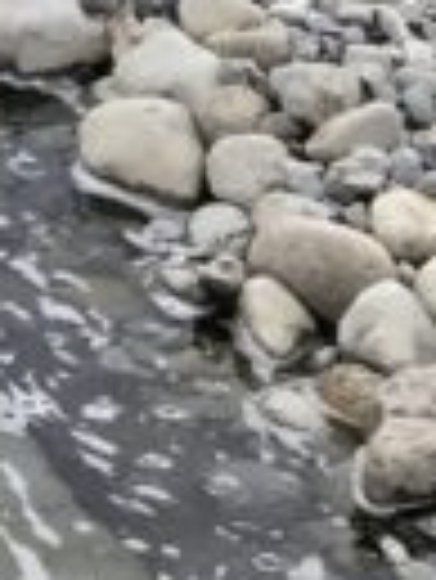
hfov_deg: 5.9
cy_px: -508
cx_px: -1187
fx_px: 3722
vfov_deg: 8.5
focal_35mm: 222
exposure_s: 1/754
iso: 20
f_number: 1.8
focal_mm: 3.99
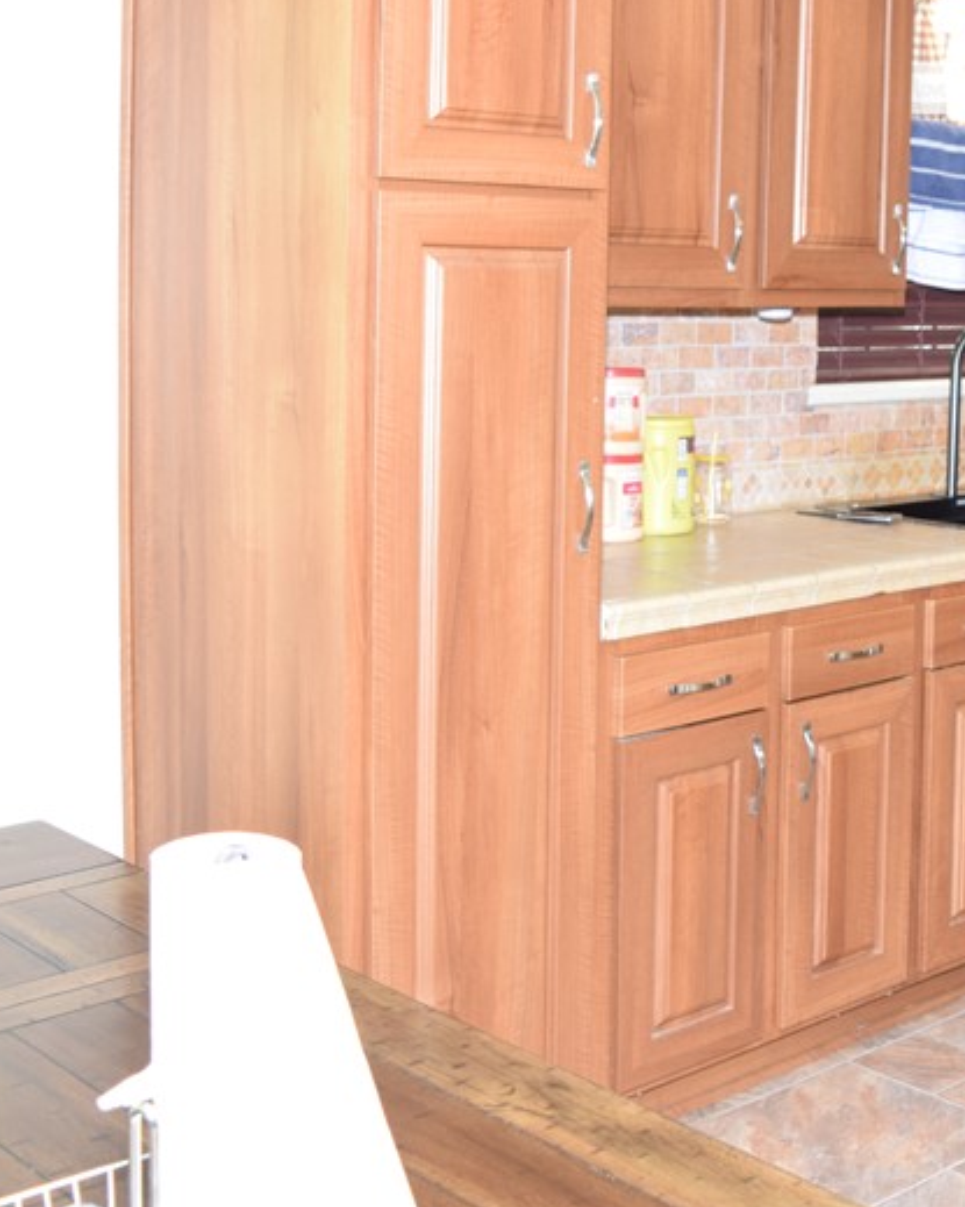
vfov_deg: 35.0
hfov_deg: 27.6
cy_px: 381
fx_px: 1893
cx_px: 853
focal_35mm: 53
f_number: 4
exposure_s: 1/60
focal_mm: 18
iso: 800
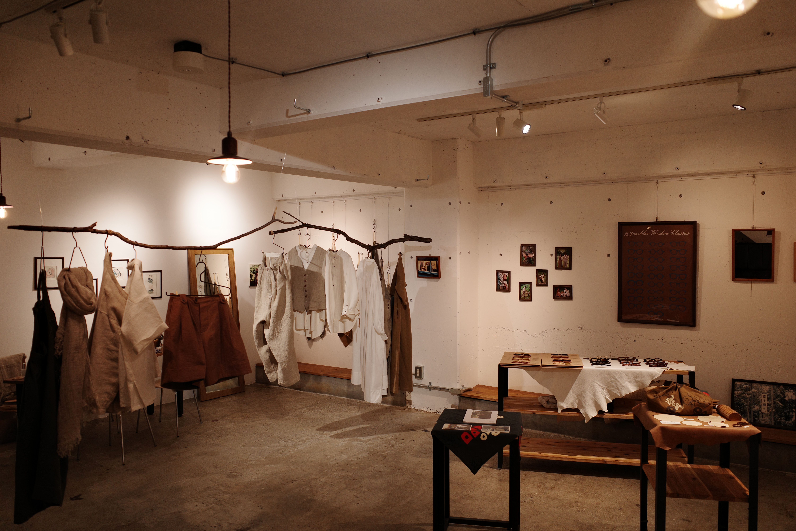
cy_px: 266
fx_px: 619
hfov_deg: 65.5
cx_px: 398
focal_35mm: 28
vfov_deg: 46.4
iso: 200
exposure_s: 1/160
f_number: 2.8
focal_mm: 18.3
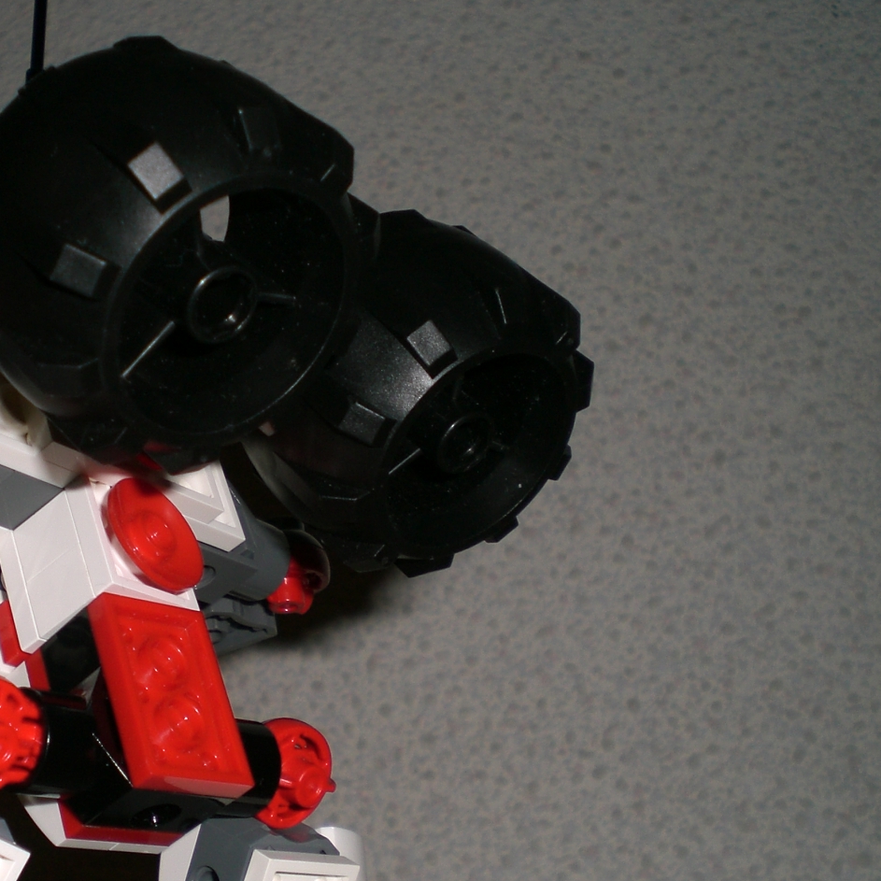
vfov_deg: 30.0
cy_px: 504
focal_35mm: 57
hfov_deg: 29.6
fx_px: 1641
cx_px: 232
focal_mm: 6.3
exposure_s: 1/60
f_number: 3.1
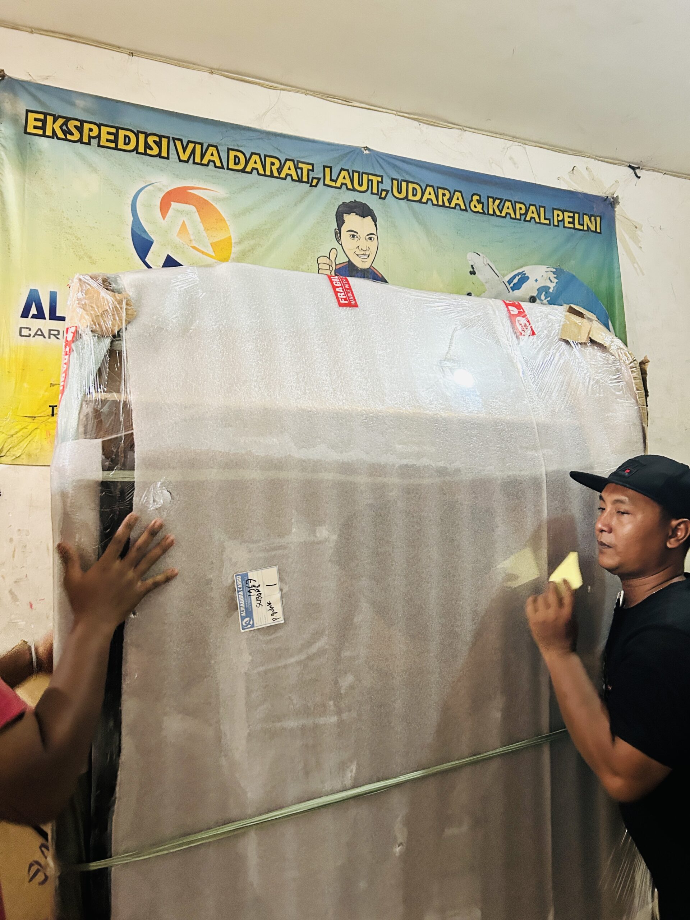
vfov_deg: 67.3
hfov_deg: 53.1
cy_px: 460
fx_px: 691
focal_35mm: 26
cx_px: 345
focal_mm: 5.7
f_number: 1.5
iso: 500
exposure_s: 1/50
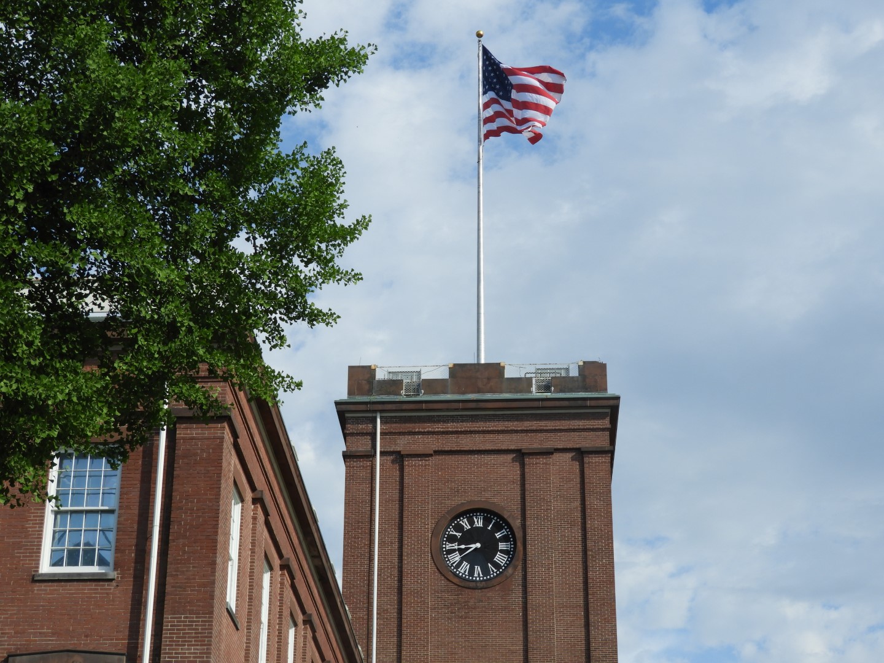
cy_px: 332
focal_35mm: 70
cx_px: 442
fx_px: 1788
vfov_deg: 21.0
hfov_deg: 27.8
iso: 100
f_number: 4.5
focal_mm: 12.5
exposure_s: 1/800
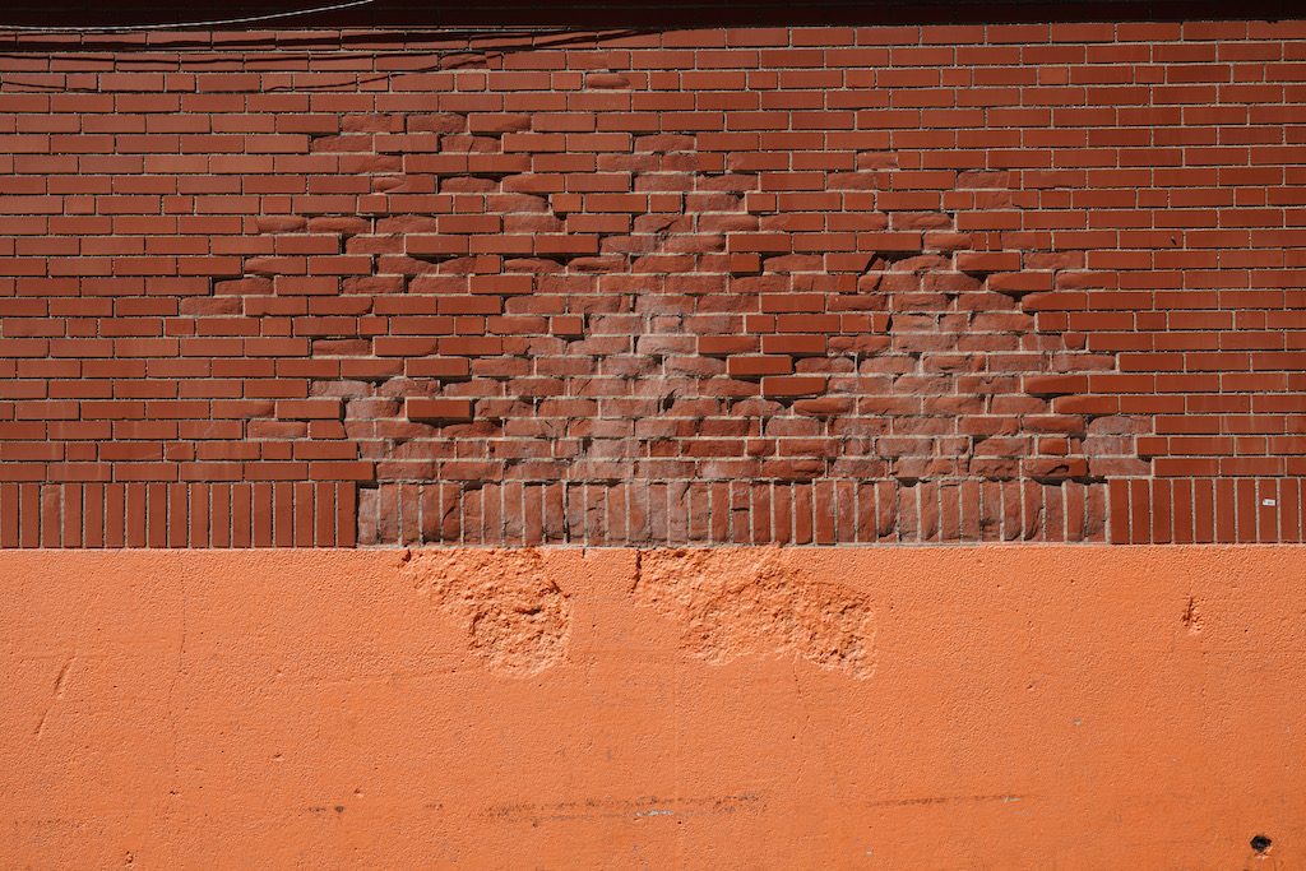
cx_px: 653
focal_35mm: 34
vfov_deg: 38.9
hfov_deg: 55.8
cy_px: 436
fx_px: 1234
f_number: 10
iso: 125
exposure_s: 1/250
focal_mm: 34
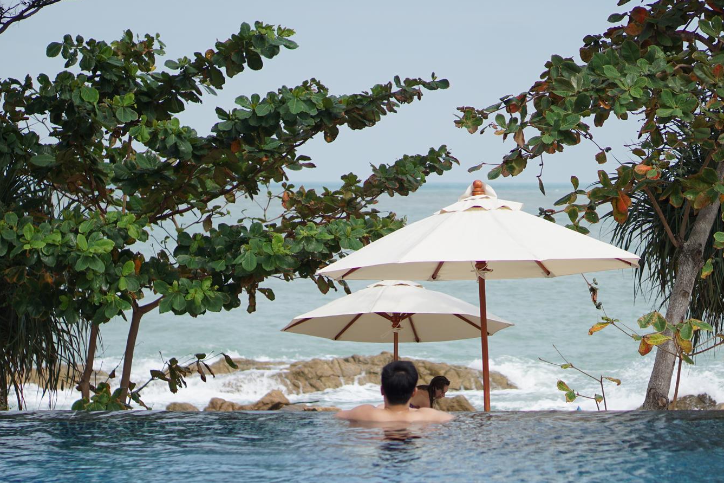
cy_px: 254
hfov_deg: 20.2
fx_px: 2031
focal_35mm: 101
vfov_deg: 13.5
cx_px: 408
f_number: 1.8
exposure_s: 1/4000
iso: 100
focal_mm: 50
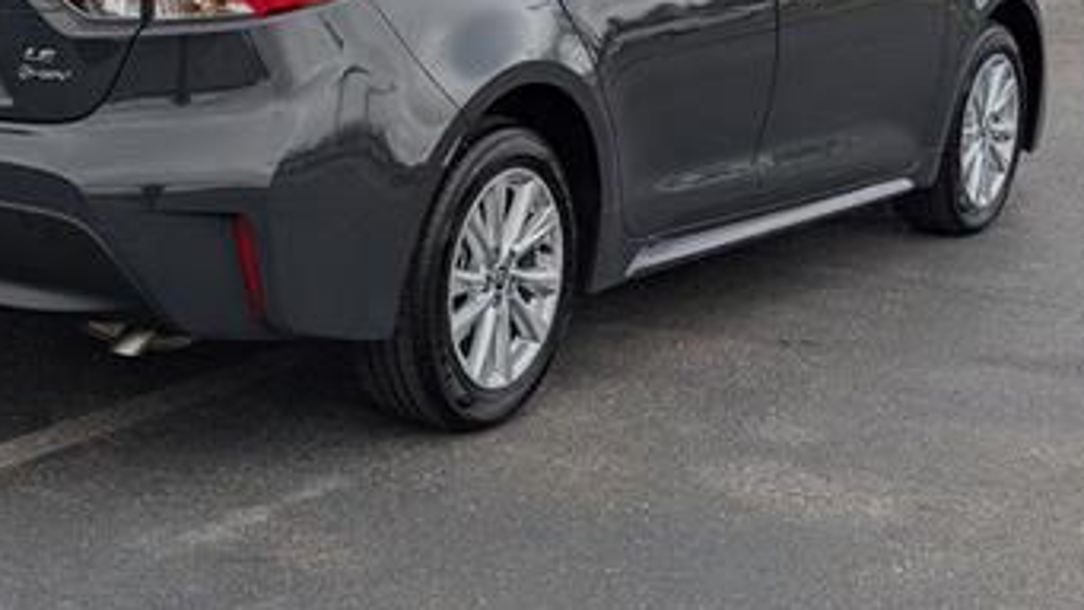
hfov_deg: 26.7
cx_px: 356
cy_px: 25
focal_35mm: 79
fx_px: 2271
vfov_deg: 15.1
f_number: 1.68
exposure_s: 1/588
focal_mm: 6.9
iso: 22
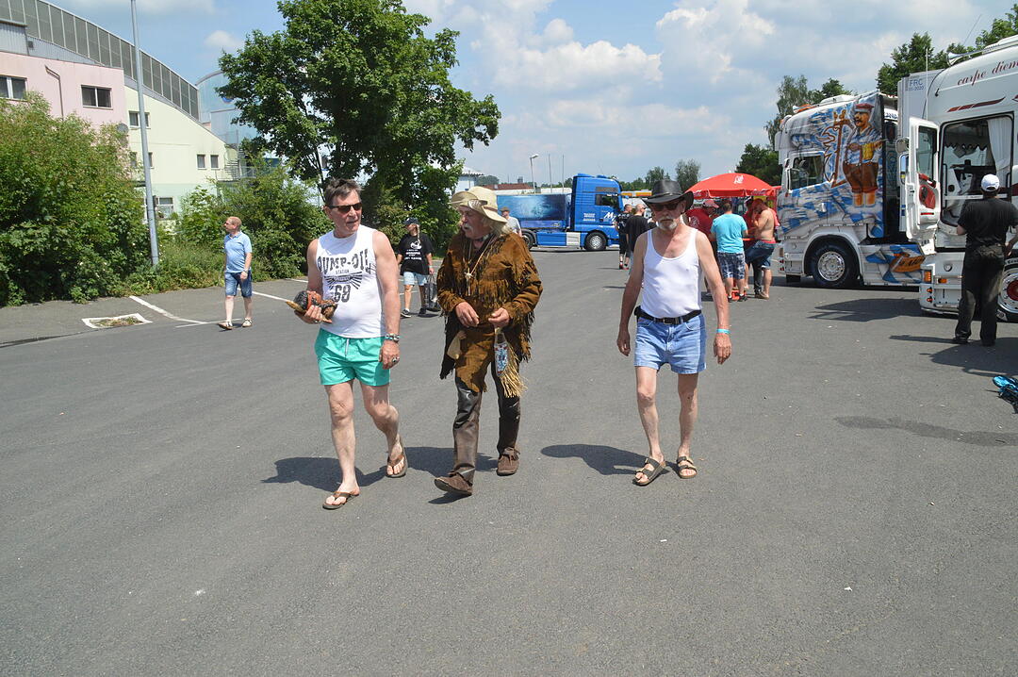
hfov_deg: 67.4
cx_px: 509
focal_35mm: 27
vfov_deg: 47.8
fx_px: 763
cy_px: 338
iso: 800
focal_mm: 18
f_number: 14
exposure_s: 1/800
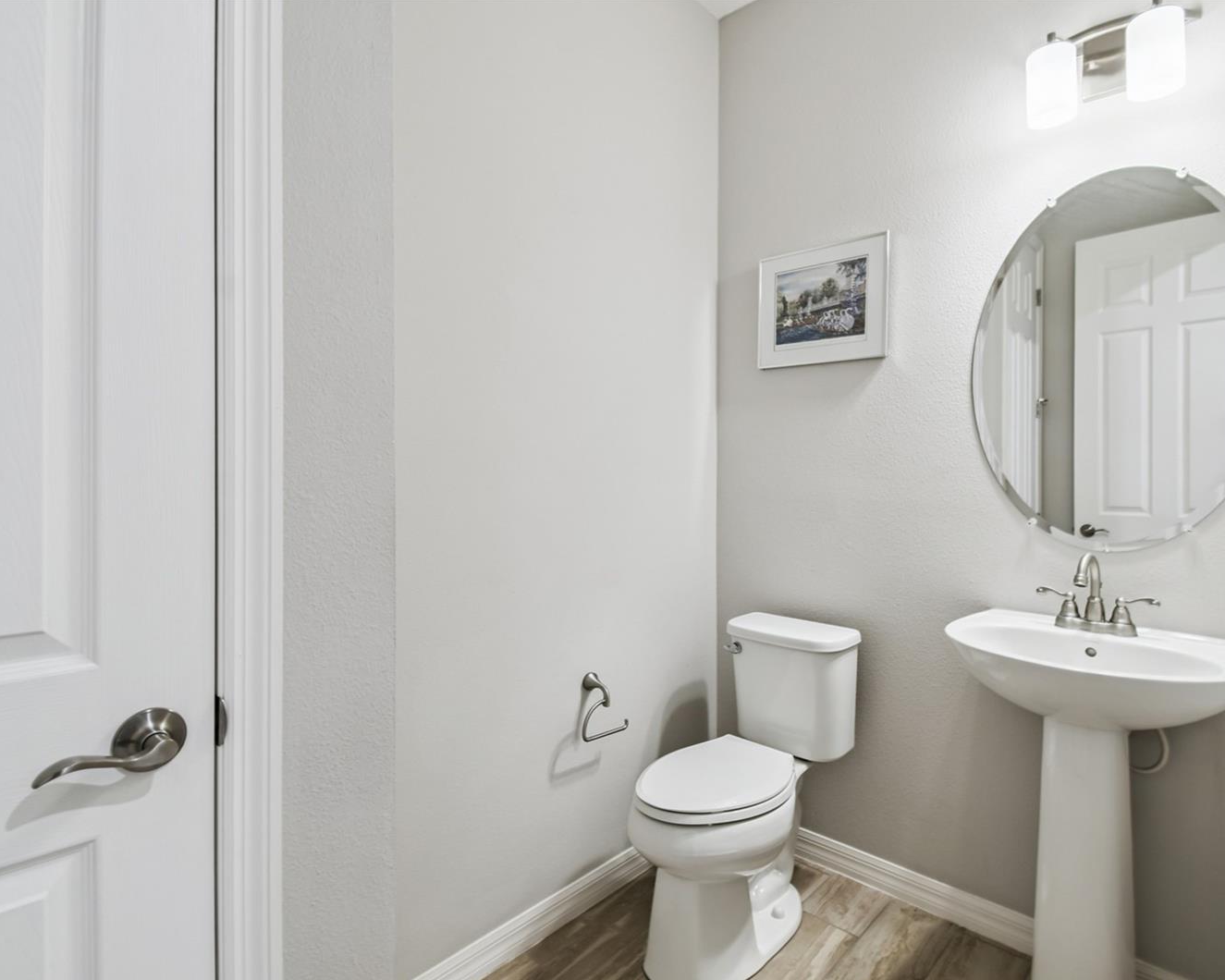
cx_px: 678
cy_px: 489
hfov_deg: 89.3
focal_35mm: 17
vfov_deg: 77.0
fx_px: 616
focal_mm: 10
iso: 100
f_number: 7.1
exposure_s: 1/4
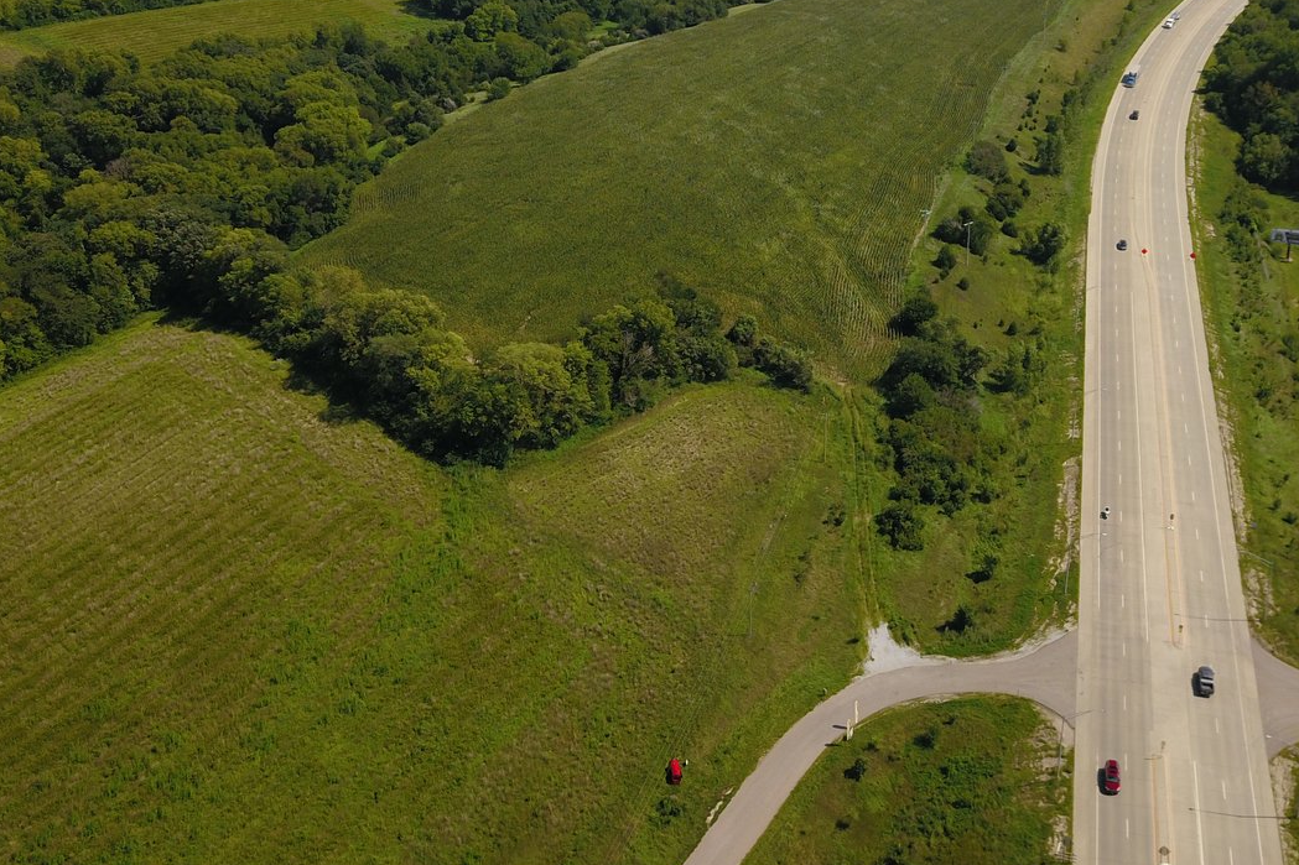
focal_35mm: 39
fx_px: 1407
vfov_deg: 33.6
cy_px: 232
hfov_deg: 49.5
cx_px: 711
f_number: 2.2
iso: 100
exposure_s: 1/1575
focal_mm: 4.73
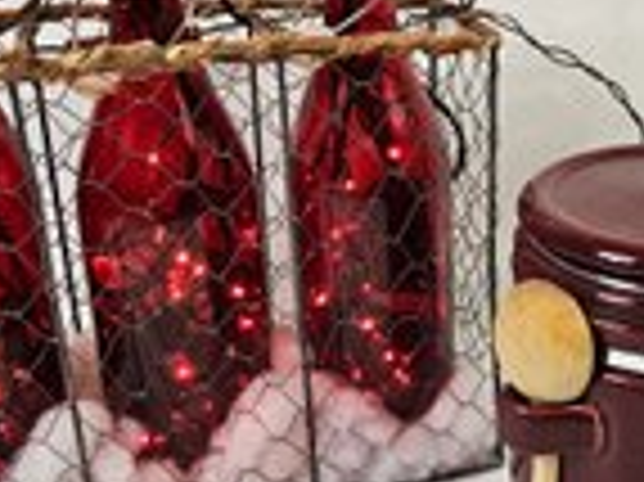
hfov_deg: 34.0
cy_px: 182
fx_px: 1022
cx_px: 507
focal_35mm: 55
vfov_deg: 26.4
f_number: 1.8
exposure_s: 1/120
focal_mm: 5.4
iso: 125
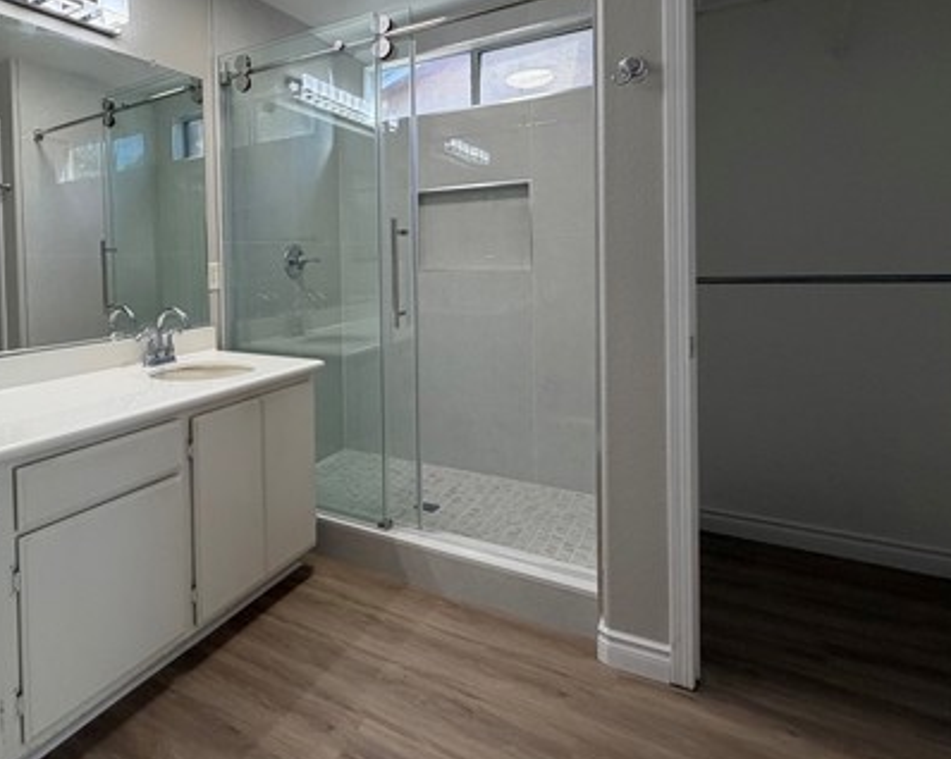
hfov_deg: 70.6
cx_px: 251
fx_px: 619
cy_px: 279
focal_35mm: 22
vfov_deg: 62.1
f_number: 2.2
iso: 80
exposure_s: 1/121
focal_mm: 2.22
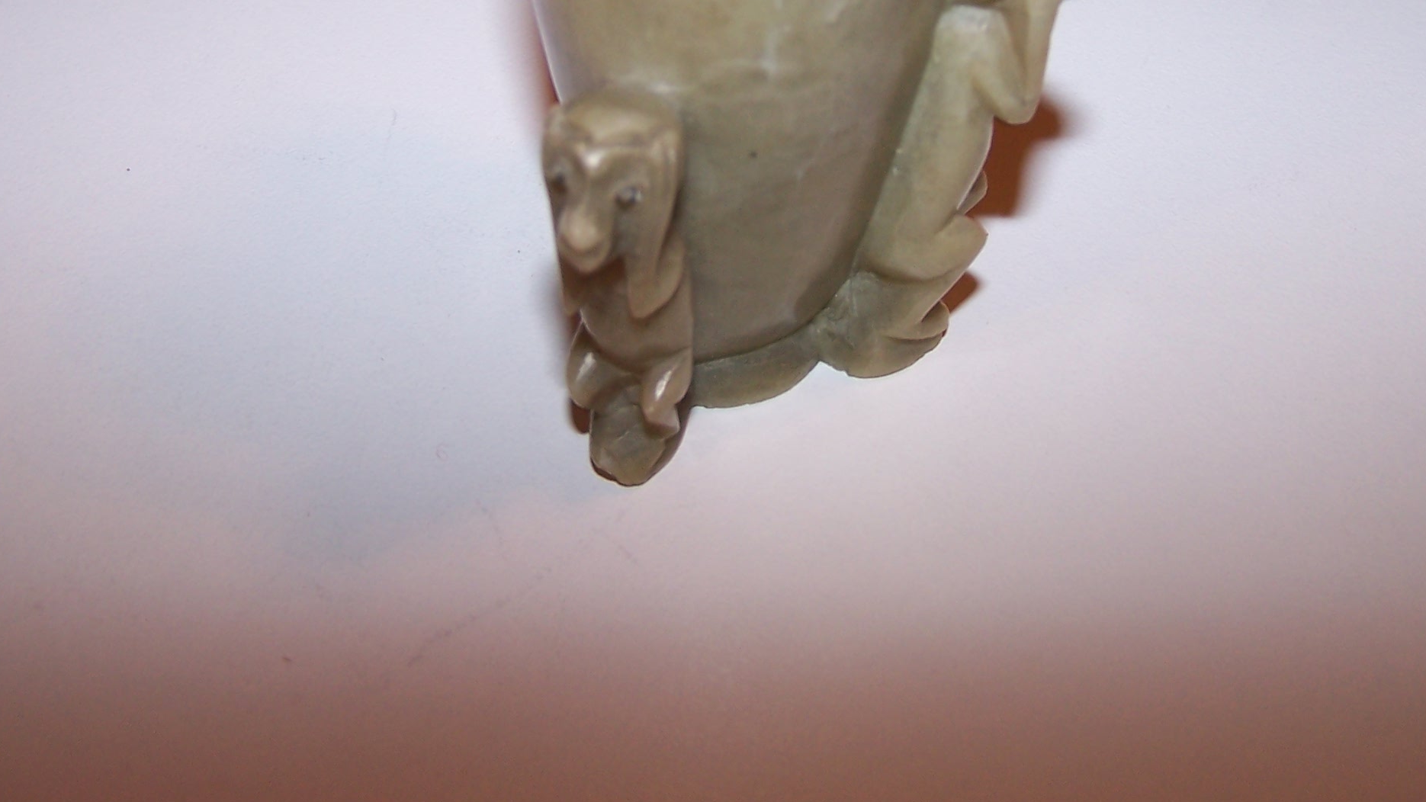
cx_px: 748
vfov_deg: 23.2
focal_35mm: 51
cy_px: 171
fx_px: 1928
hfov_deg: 40.6
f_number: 2.8
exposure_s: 1/60
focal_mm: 6.3
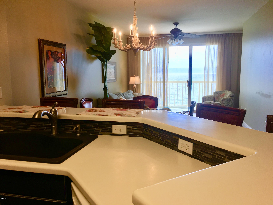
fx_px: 229
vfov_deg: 48.2
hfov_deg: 61.7
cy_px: 102
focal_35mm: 29
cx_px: 136
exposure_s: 1/60
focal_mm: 4.15
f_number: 2.2
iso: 25
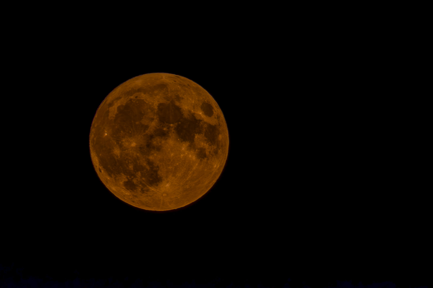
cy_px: 144
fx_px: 14432
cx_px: 216
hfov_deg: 1.7
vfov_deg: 1.1
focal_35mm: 1200
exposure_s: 1/640
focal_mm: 800
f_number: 11
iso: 1600
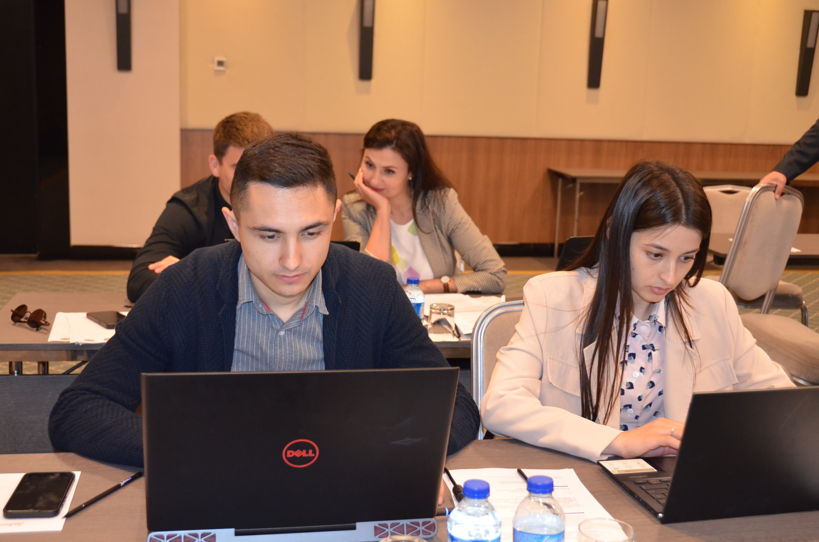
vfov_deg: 31.8
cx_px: 410
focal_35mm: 42
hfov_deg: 46.5
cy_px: 271
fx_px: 954
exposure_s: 1/60
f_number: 4
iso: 2000
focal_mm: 28
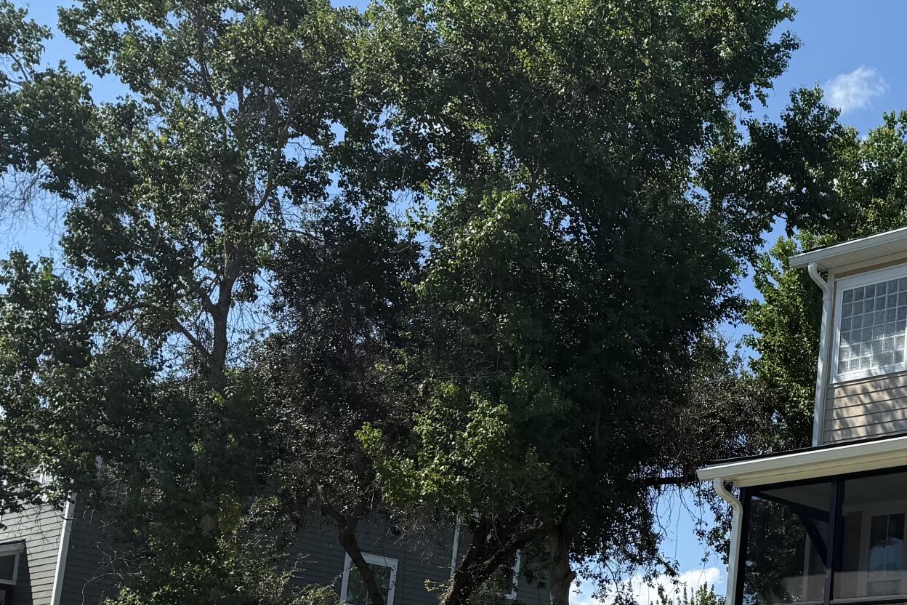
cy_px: 603
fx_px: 1512
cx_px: 1039
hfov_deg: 29.5
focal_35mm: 60
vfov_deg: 21.8
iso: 80
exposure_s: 1/4167
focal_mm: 6.76
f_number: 1.78
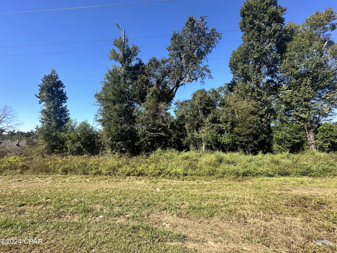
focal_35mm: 14
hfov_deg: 102.1
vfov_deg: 85.7
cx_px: 168
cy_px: 126
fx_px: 136
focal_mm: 2.22
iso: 40
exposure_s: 1/711
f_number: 2.2
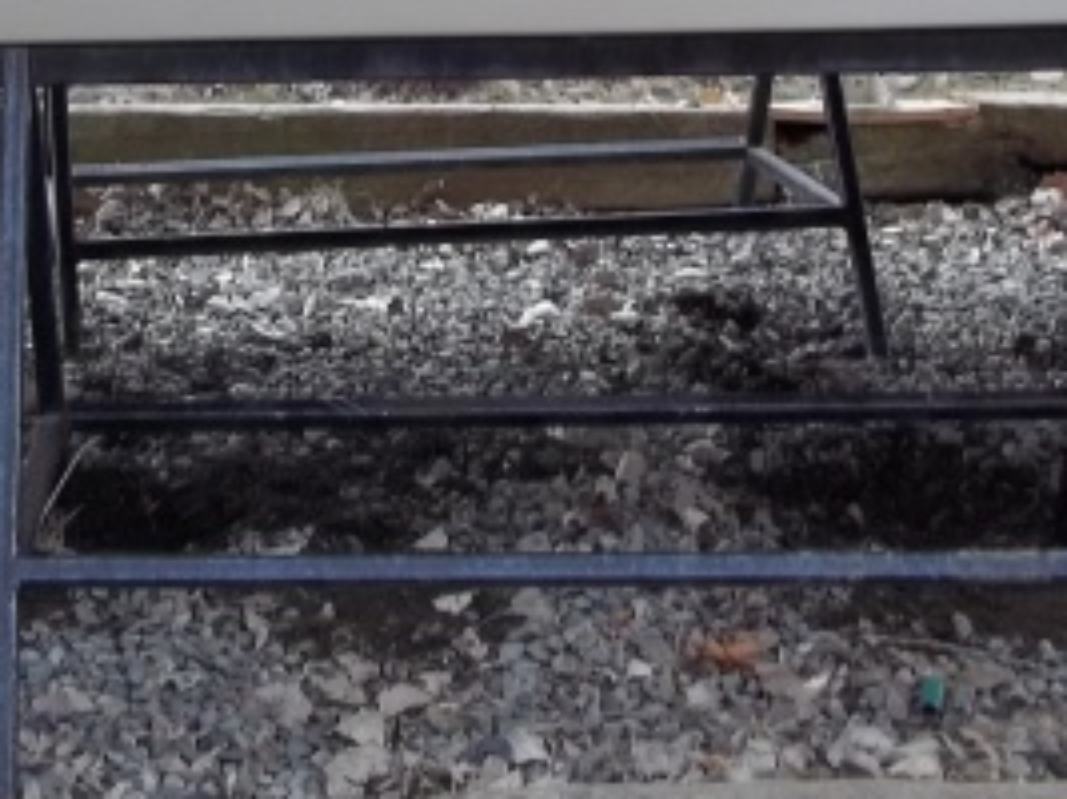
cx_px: 144
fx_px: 2958
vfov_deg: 14.9
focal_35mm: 96
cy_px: -140
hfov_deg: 20.1
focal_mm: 5.7
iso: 64
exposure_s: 1/160
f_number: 2.9
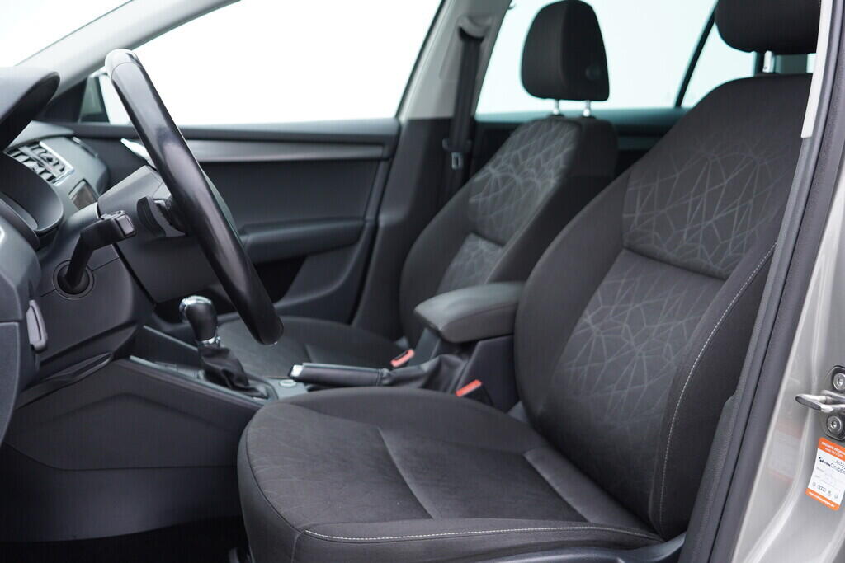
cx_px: 422
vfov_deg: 36.9
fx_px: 845
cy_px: 282
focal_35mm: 36
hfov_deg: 53.1
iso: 200
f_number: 2.8
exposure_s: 1/40
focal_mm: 24
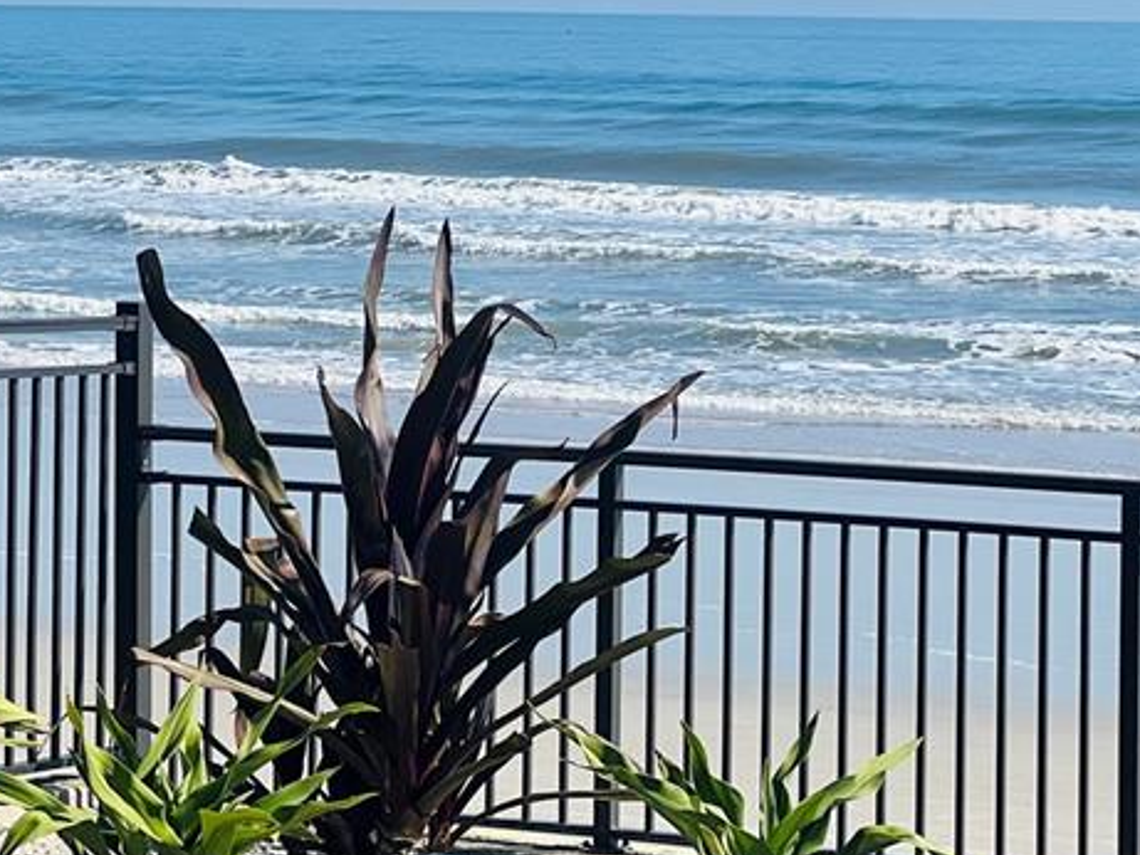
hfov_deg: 11.5
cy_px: 180
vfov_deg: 8.7
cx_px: 321
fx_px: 5633
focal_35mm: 171
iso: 32
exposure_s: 1/1107
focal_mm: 9
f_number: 2.8
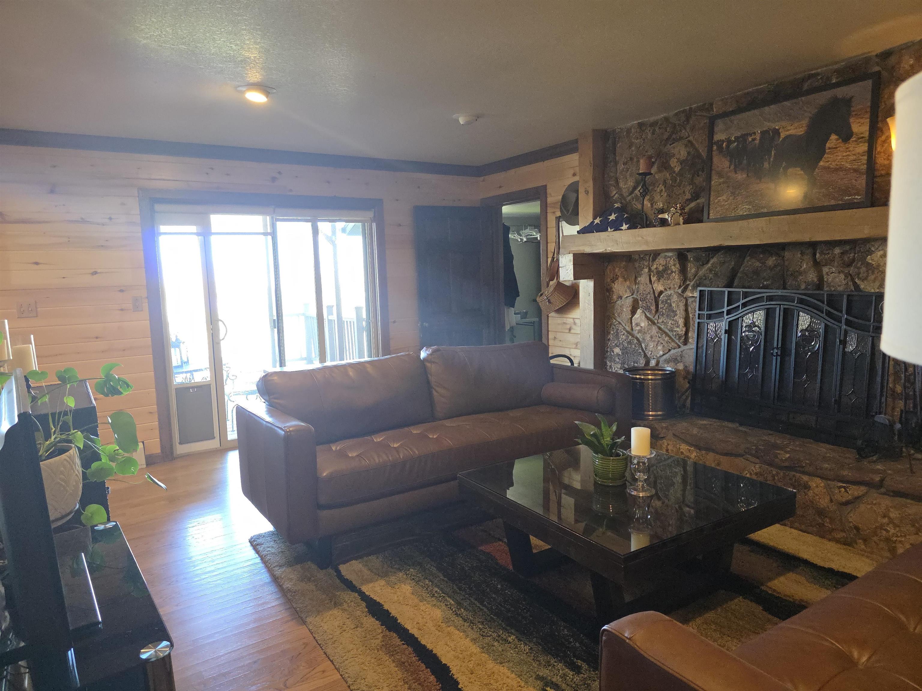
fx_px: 613
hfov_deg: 73.9
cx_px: 461
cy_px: 346
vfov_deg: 58.9
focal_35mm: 23
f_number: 1.7
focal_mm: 6.3
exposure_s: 1/120
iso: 640
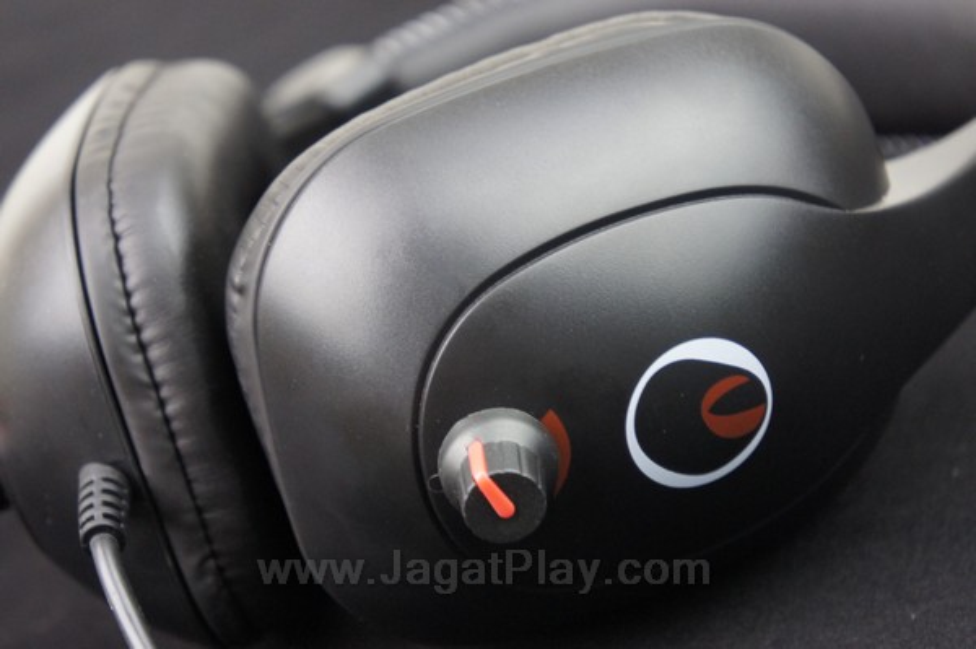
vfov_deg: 16.5
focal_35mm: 82
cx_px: 488
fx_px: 2235
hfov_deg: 24.6
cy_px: 324
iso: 1600
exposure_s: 1/30
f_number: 5.6
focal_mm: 55
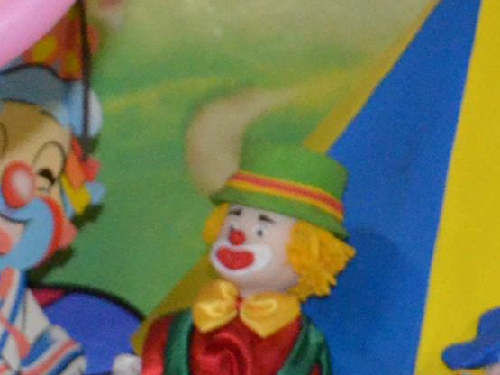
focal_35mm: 266
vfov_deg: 5.6
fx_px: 3841
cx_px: -1135
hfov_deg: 6.6
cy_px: 125
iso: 3200
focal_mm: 26
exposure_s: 1/60
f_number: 4
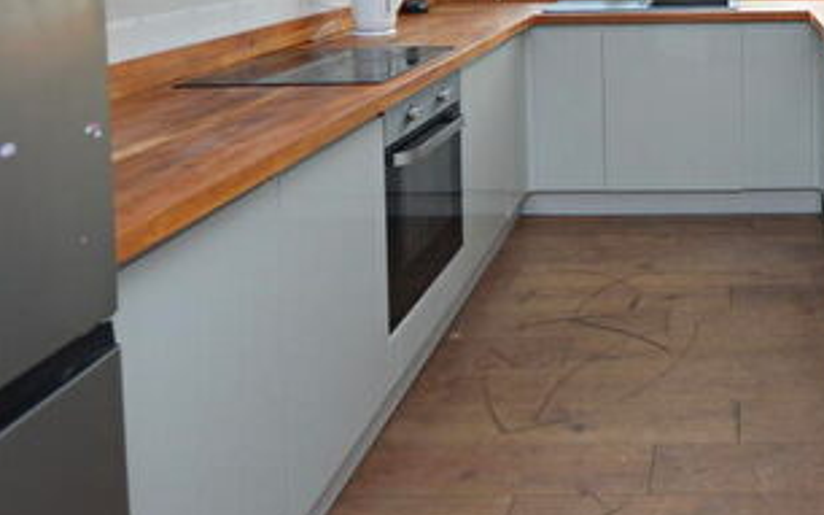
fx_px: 786
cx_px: 724
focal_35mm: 35
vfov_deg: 32.1
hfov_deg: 49.9
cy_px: -49
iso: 400
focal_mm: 10
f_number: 4.5
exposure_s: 1/80
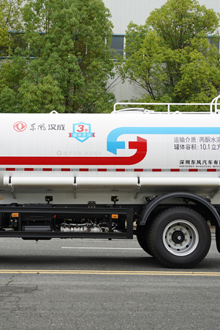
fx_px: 633
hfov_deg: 19.7
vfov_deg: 29.2
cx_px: 88
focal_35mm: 69
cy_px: 146
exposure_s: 1/400
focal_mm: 39
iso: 100
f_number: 3.2
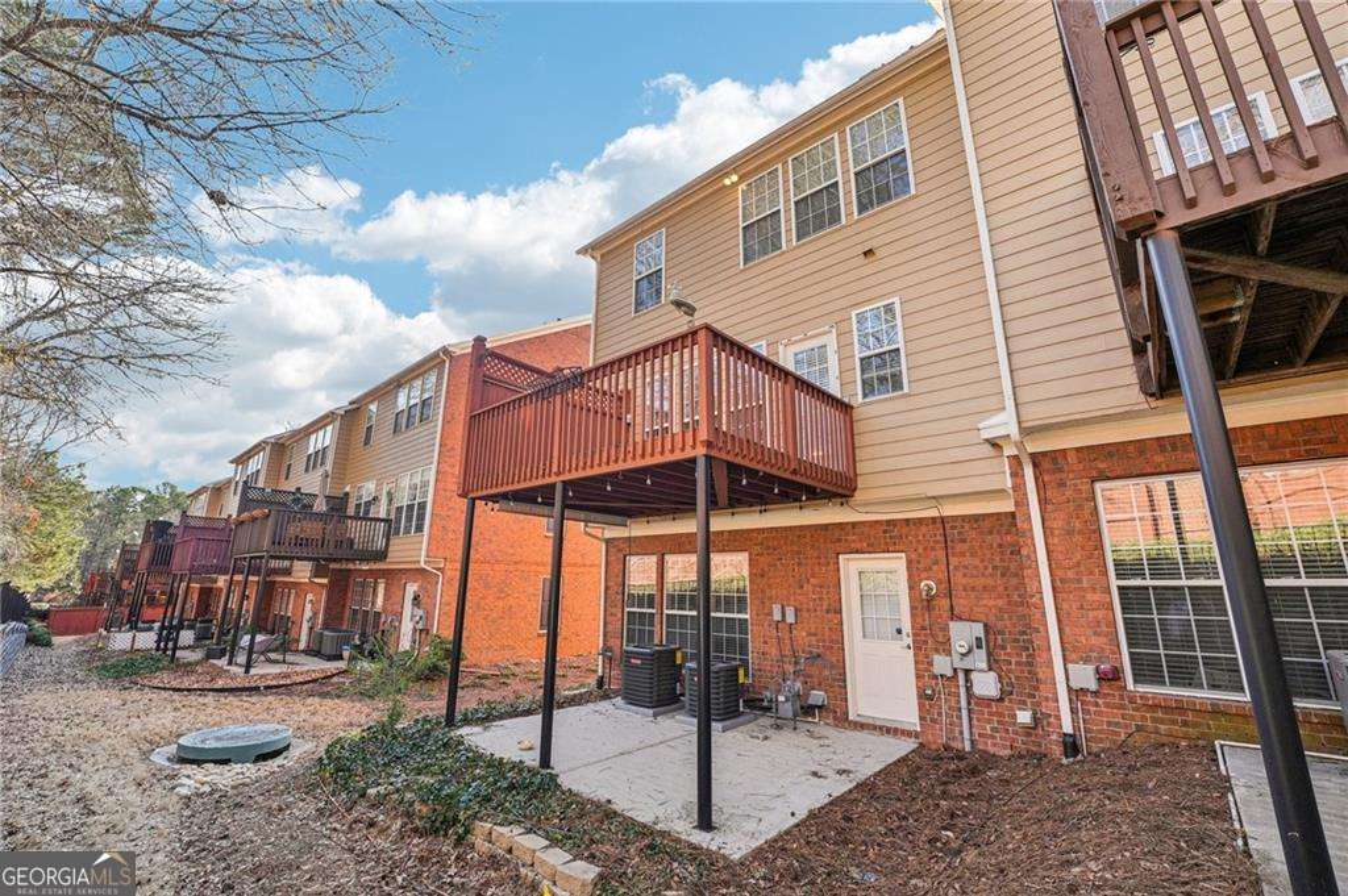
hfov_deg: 102.0
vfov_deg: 78.7
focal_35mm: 15
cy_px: 448
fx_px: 546
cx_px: 674
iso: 320
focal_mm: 14.6
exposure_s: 1/80
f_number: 8
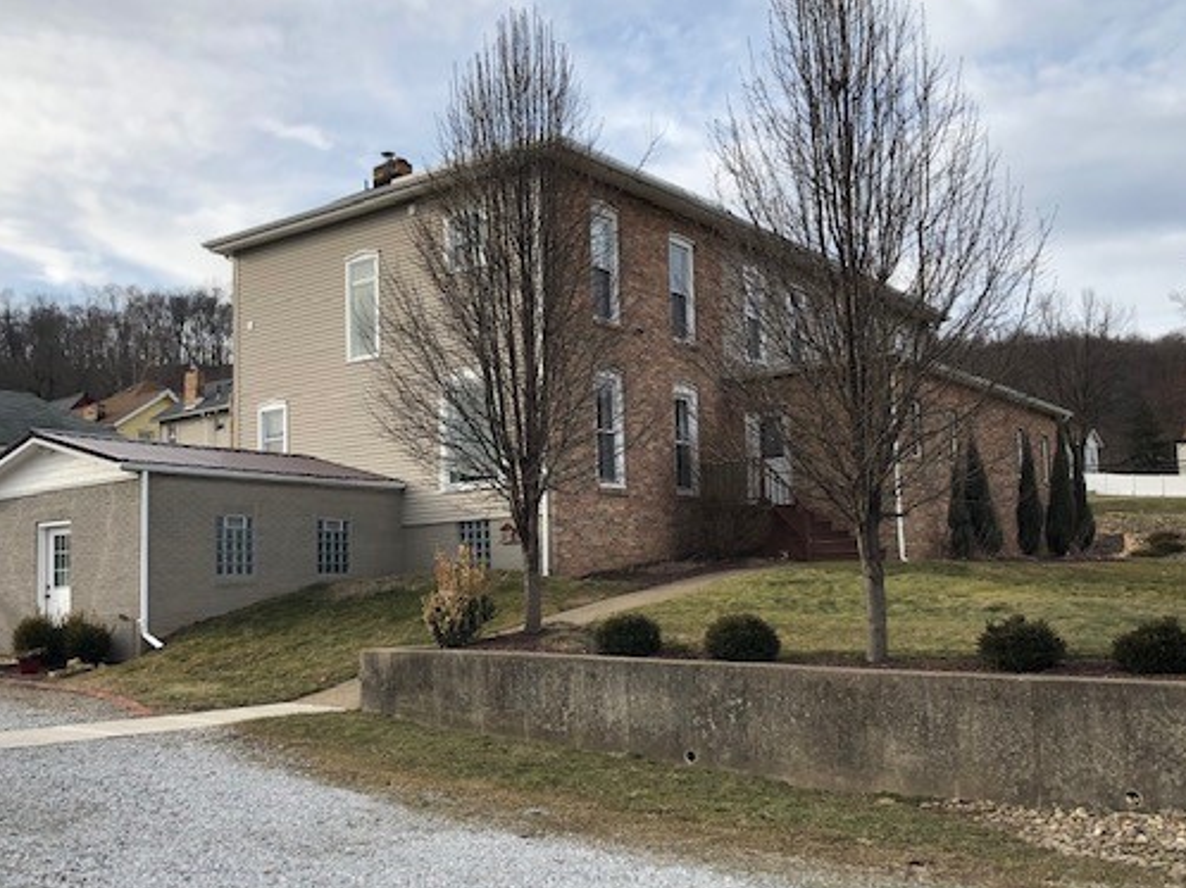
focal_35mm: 36
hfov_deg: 51.3
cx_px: 531
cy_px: 493
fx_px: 1233
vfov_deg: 39.6
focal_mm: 3.99
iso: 20
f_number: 1.8
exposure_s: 1/762
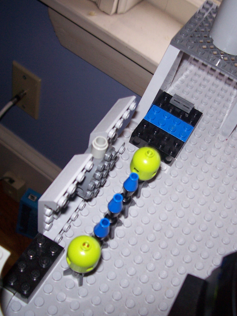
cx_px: 151
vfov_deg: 41.2
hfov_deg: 31.4
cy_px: 159
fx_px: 420
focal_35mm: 46
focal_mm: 5.6
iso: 125
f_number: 2.7
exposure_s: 1/60
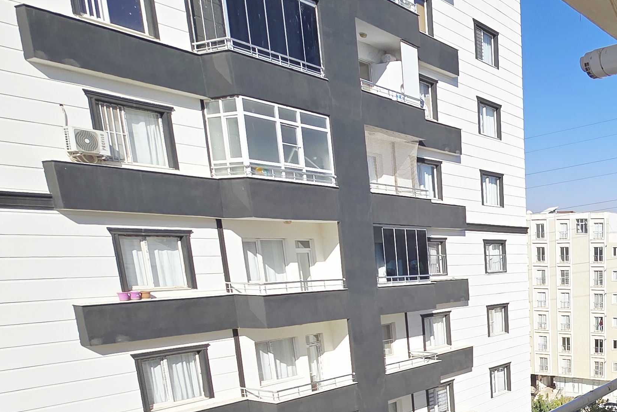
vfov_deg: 36.2
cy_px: 407
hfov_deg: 47.4
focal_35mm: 33
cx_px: 619
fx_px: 566
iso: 50
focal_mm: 2.2
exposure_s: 1/2551
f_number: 2.2
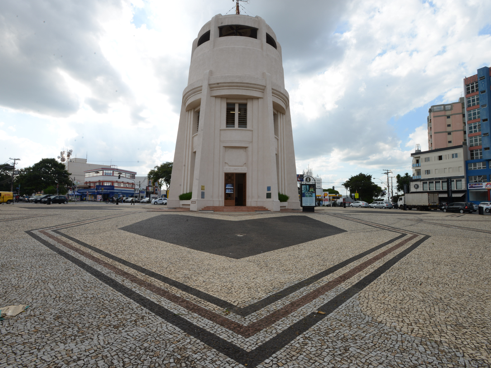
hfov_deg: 84.7
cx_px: 245
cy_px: 182
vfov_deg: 68.7
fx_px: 270
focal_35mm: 19
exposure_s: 1/50
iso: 200
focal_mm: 17
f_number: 22
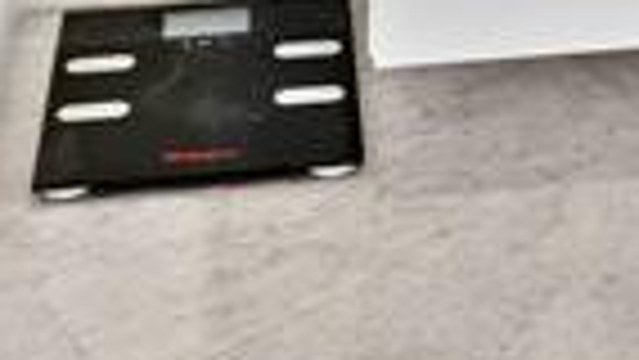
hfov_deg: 18.7
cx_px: 536
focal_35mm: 113
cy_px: -1069
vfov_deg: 7.6
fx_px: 1915
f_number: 8
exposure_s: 1/1.25
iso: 200
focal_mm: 15
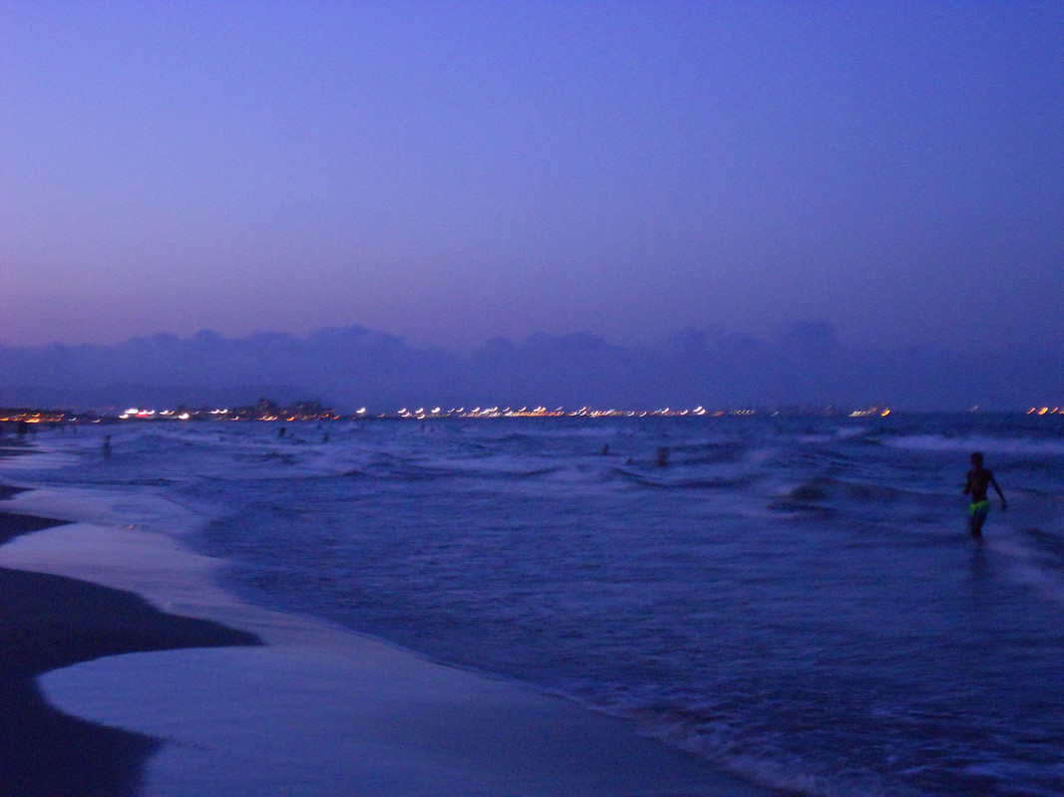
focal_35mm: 66
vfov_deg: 22.2
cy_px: 398
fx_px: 2028
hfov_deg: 29.4
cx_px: 532
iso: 400
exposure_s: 1/4
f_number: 5.3
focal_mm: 11.8
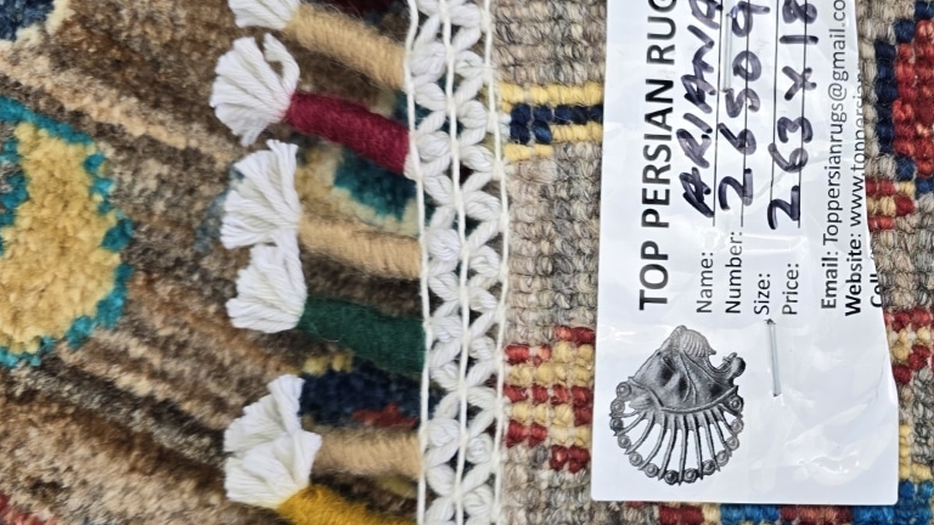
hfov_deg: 40.9
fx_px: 1164
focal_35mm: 47
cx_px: 810
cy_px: 306
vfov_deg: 25.4
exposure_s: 1/100
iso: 160
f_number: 1.7
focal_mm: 6.3
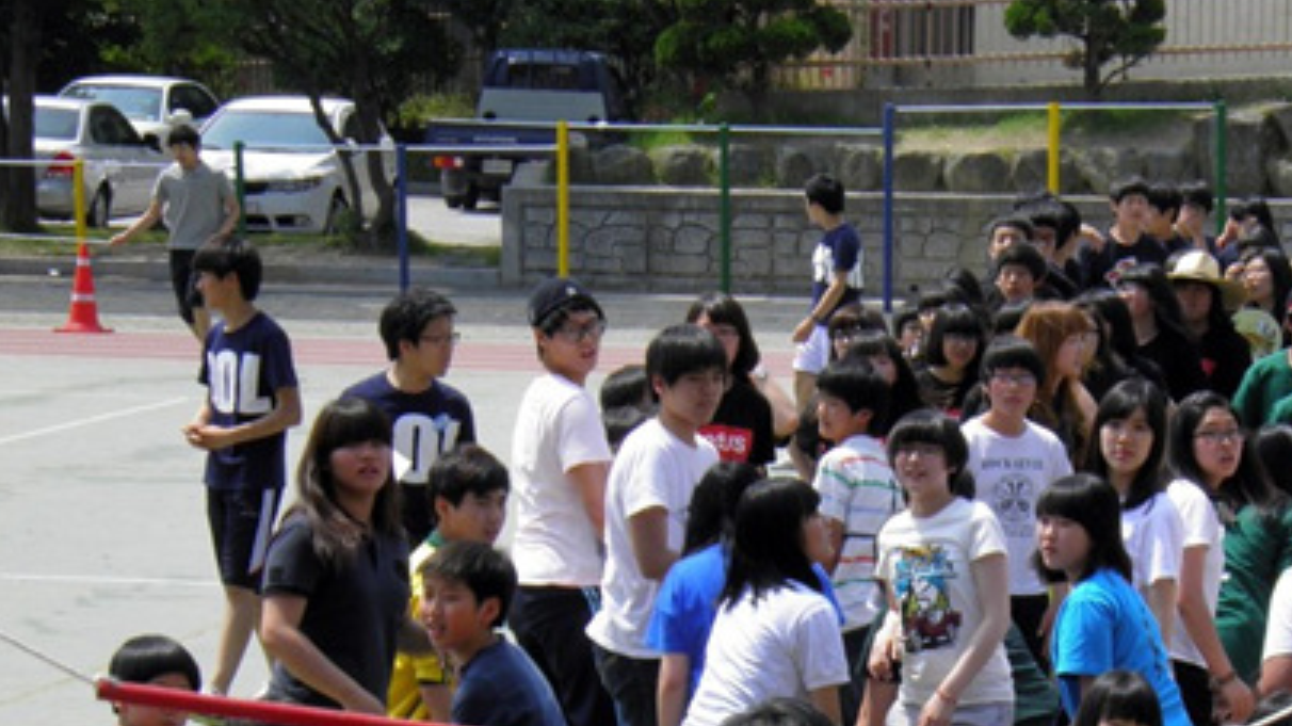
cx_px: 1007
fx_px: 4966
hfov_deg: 14.7
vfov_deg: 8.3
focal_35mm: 145
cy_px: 758
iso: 50
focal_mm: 15.2
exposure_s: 1/250
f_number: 5.6
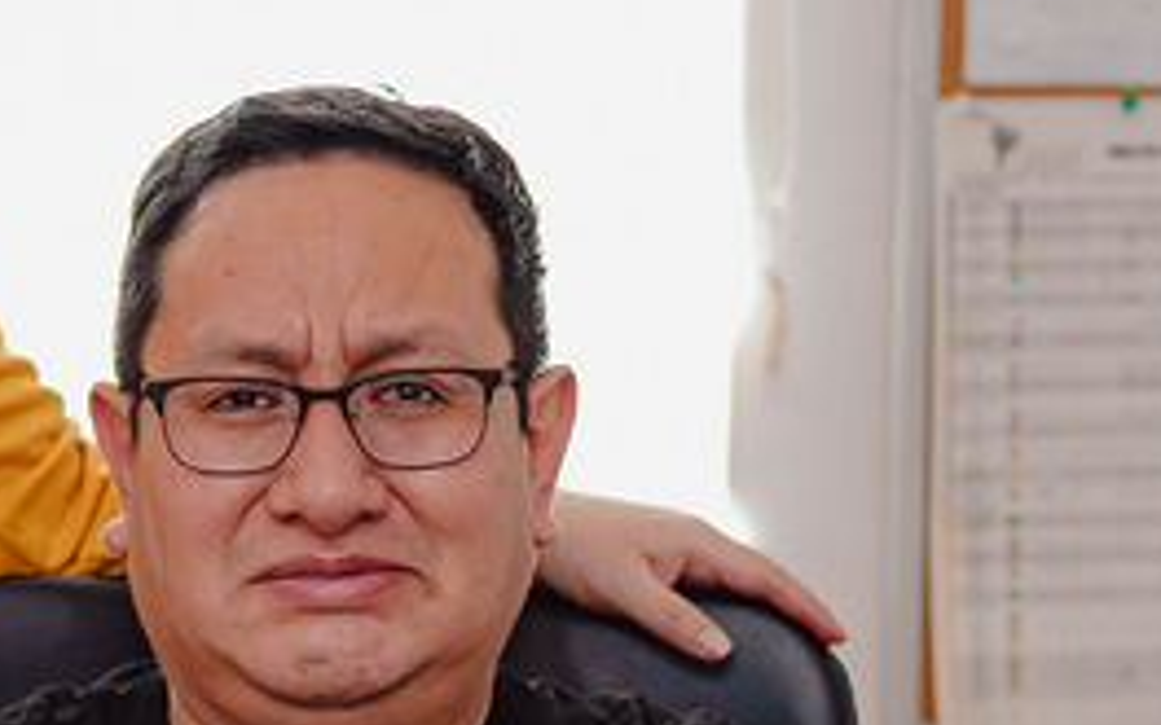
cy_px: 582
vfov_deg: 6.6
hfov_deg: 10.5
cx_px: -44
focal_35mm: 198
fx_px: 6265
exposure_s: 1/200
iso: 1000
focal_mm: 50
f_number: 2.5
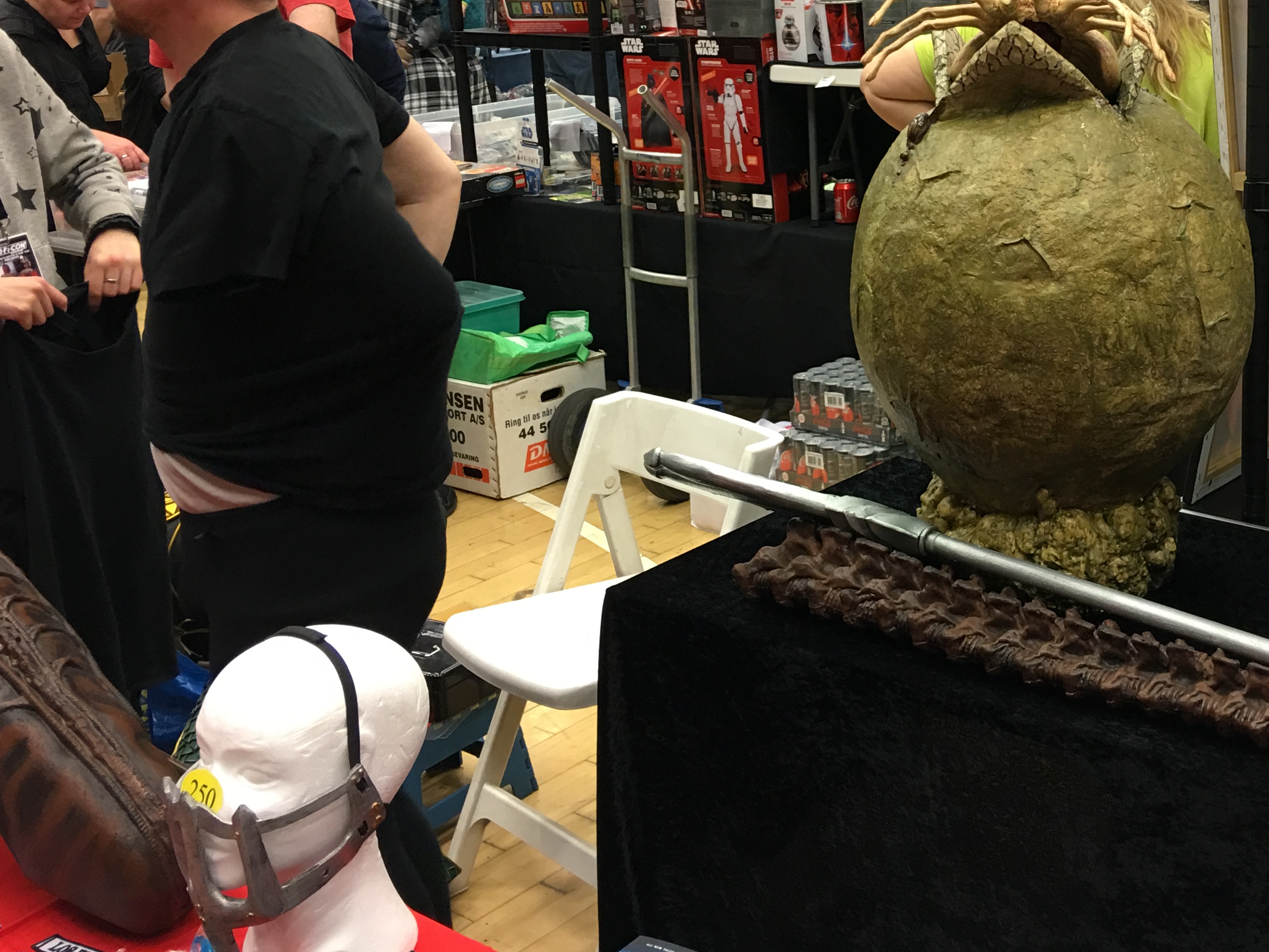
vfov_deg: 29.7
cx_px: 982
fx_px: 1760
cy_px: 215
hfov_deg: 38.4
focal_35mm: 48
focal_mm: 4.15
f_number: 2.2
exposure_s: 1/17
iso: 64
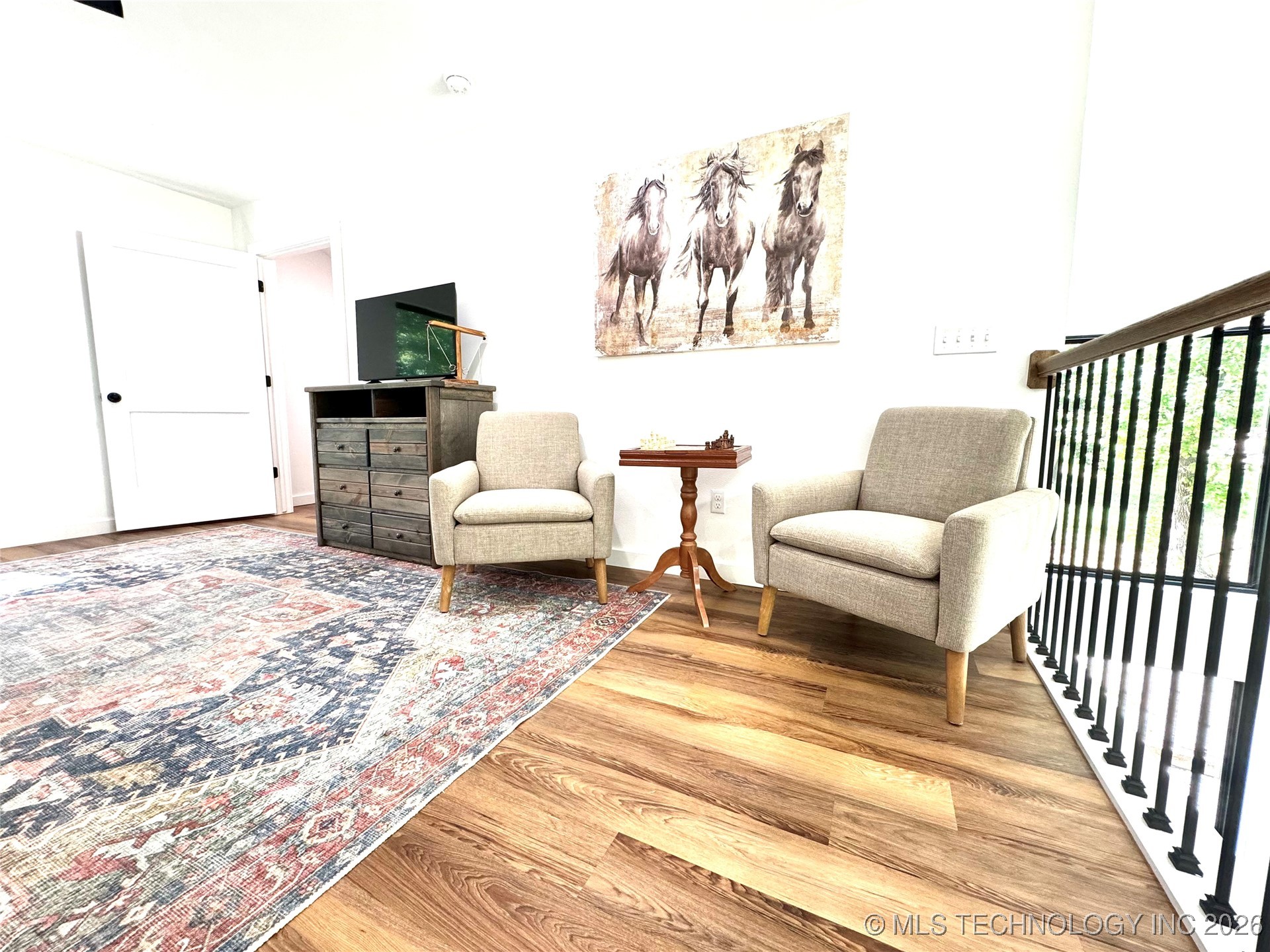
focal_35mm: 14
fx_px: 514
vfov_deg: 85.7
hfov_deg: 102.1
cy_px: 476
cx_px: 635
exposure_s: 1/120
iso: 160
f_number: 2.2
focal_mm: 2.22
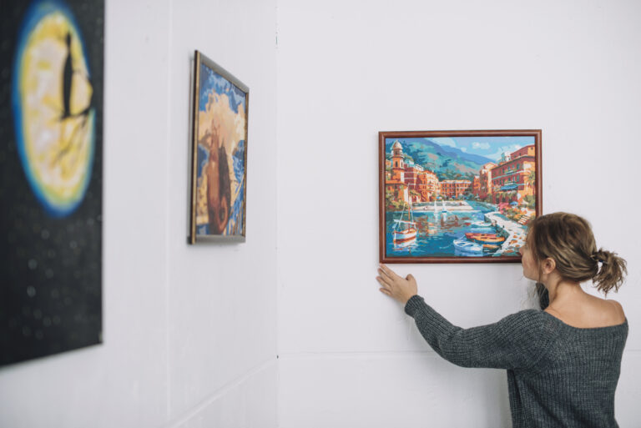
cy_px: 214
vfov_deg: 27.0
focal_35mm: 50
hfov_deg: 39.6
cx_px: 320
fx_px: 891
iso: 320
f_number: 2.5
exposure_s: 1/60
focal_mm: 50
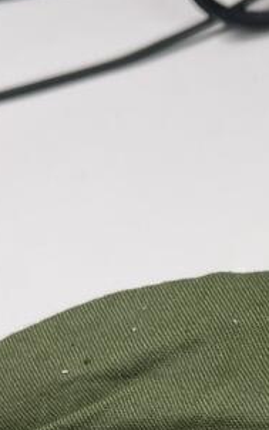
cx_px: 485
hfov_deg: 10.1
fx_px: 1441
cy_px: 604
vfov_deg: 15.8
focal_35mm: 123
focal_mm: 5.1
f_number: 1.6
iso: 32
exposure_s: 1/102
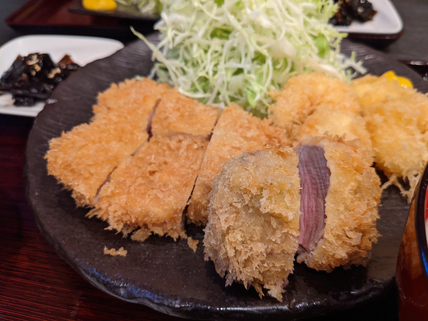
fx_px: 334
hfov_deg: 65.3
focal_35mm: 27
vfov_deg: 51.4
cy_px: 160
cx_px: 214
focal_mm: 4.38
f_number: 1.73
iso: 95
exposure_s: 1/33.3
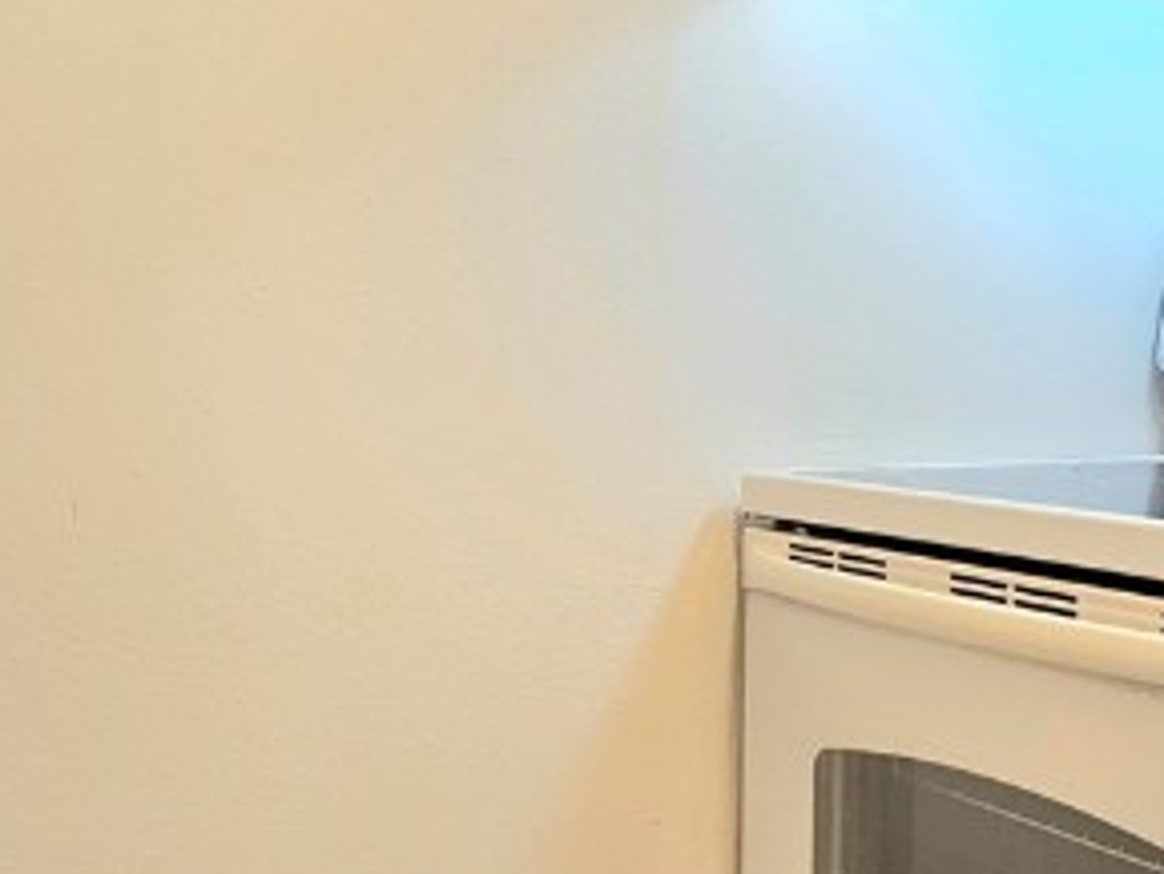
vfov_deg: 31.5
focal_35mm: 46
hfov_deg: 40.6
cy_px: 350
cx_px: 789
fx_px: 1547
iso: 80
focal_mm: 2.2
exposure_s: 1/60.2
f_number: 2.2
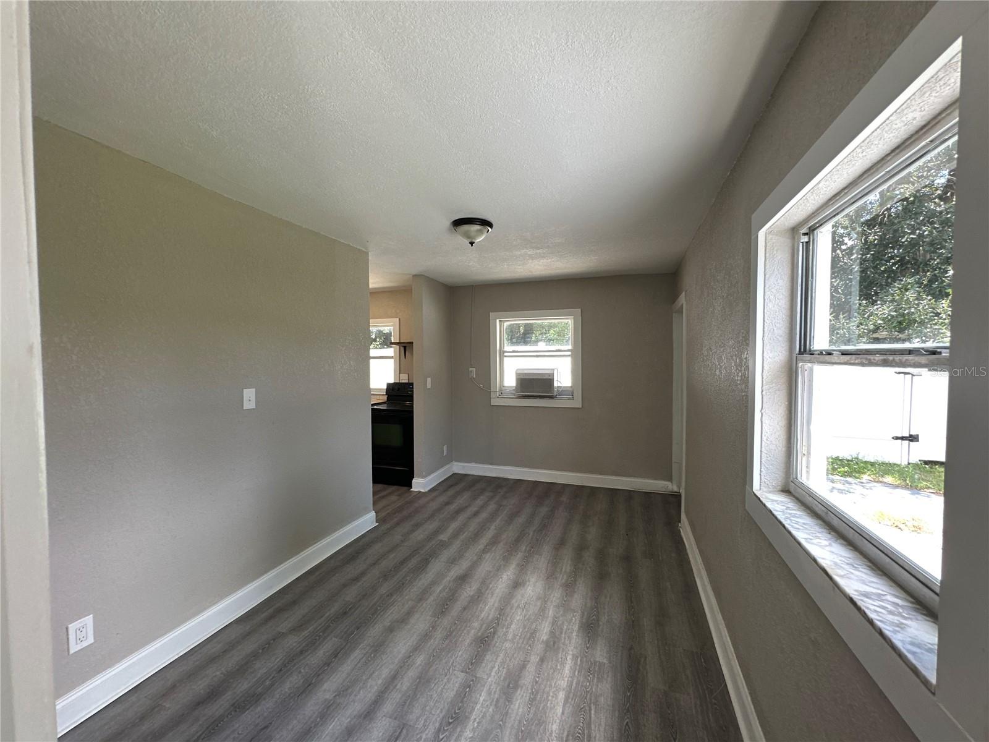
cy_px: 371
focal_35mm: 14
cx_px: 494
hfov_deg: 102.1
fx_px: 400
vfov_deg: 85.7
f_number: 2.2
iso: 80
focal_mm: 2.22
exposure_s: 1/99
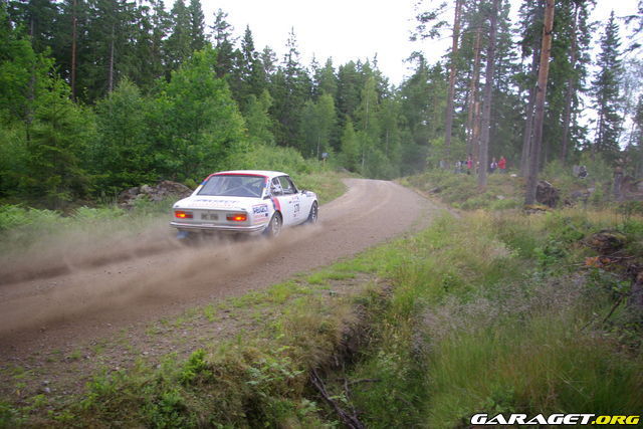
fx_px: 482
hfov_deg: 67.4
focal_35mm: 27
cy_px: 214
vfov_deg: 48.0
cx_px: 322
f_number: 3.5
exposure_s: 1/250
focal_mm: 18
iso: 400
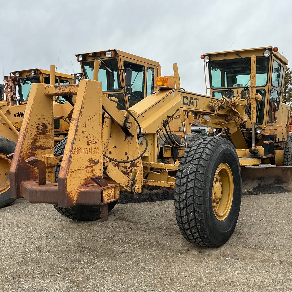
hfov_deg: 48.0
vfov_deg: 48.5
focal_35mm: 34
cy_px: 147
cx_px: 183
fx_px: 324
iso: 25
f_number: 1.8
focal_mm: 3
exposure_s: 1/666
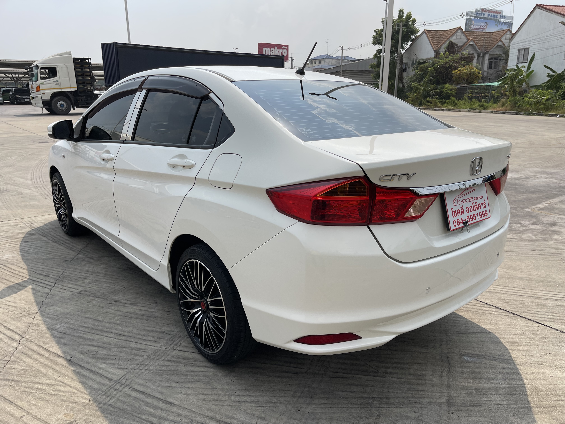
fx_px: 408
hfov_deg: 69.4
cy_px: 212
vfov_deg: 54.9
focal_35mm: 25
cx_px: 282
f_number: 1.6
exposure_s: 1/5376
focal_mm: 5.1
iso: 32
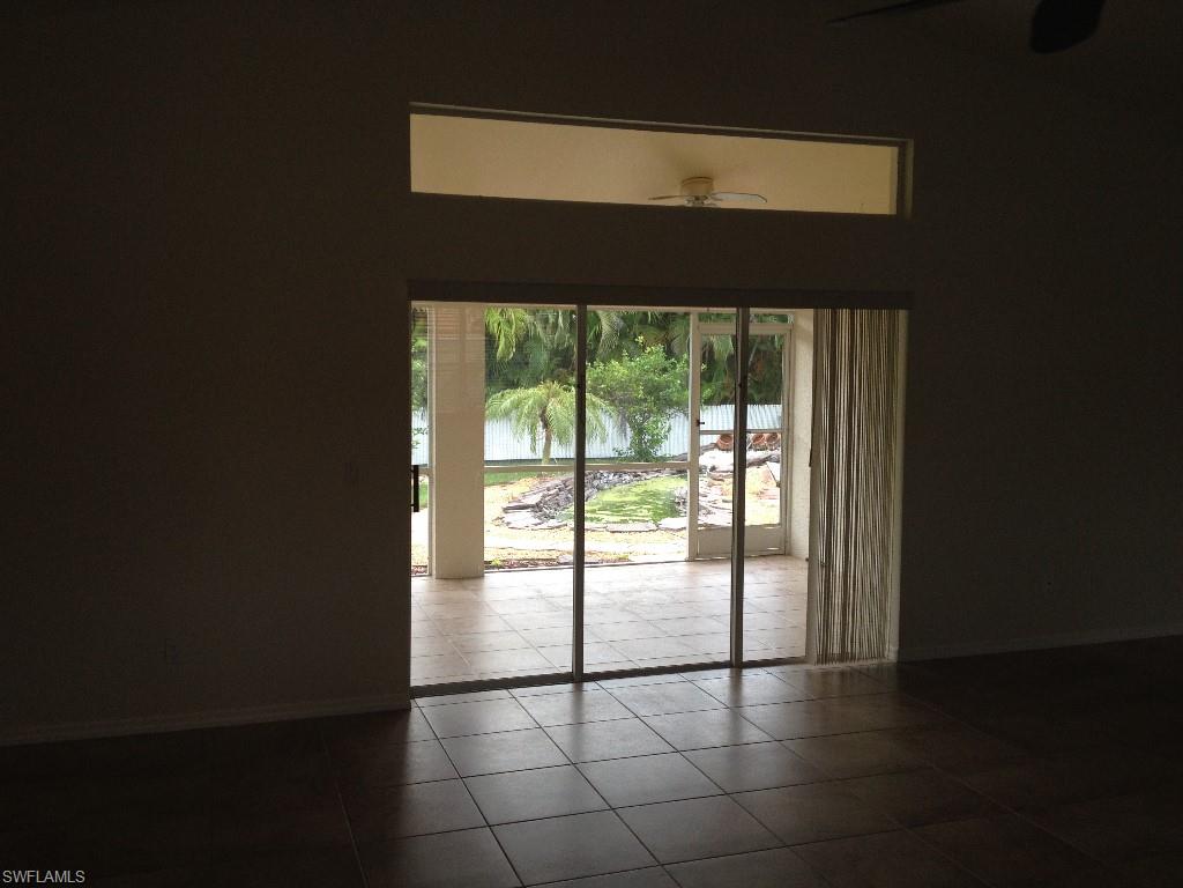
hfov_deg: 52.6
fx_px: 1196
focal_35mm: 35
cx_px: 592
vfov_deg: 40.7
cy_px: 444
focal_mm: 4.28
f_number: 2.4
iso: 100
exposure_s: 1/120
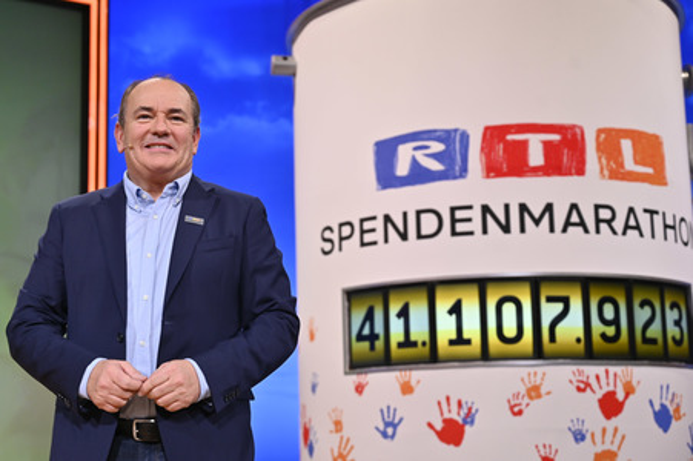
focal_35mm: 56
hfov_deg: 35.7
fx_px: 1077
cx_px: 346
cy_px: 230
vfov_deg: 24.2
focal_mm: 56
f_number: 4
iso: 800
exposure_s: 1/200
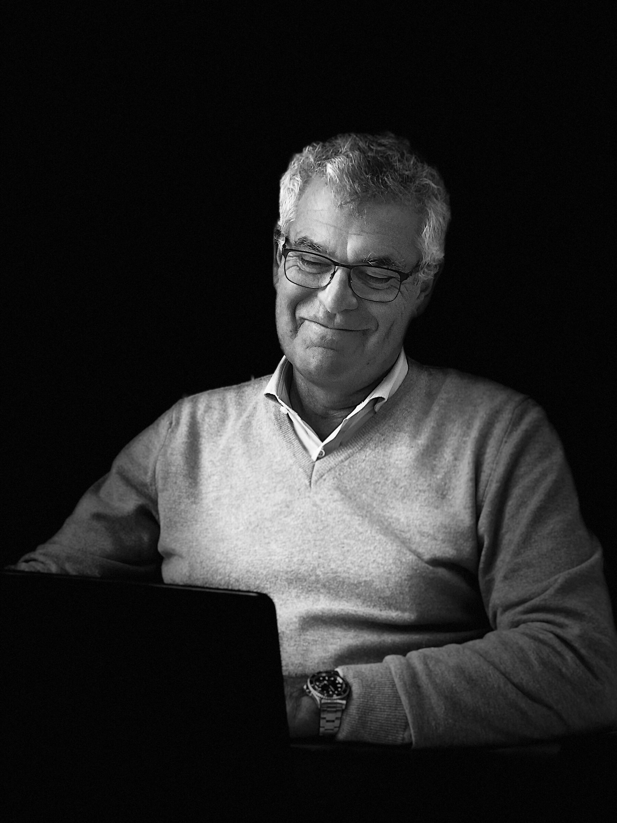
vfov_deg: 36.8
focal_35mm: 52
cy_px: 412
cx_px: 308
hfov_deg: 28.0
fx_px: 1236
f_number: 2.4
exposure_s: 1/50
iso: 64
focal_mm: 6
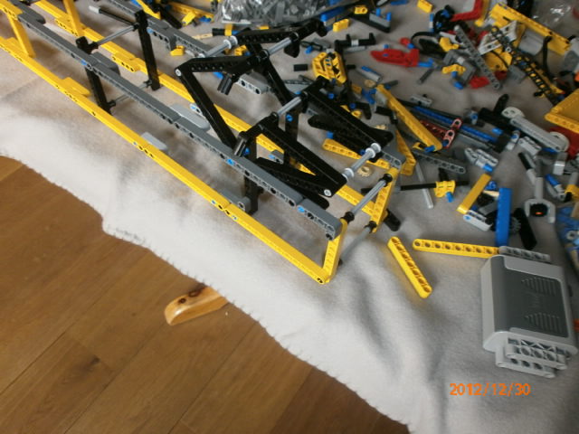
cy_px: 217
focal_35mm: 27
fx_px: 452
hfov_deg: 65.3
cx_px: 290
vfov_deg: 51.4
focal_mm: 4.8
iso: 125
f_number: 2.9
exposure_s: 1/30
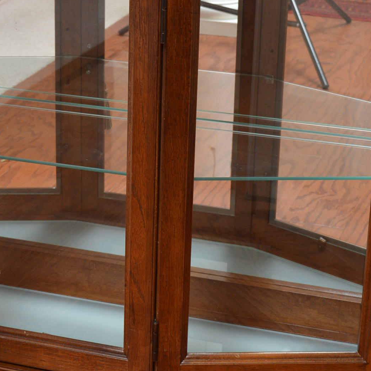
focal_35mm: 103
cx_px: 111
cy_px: 197
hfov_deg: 16.8
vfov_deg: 16.9
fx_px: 1249
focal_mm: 28
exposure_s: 1/80
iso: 200
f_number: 5.6
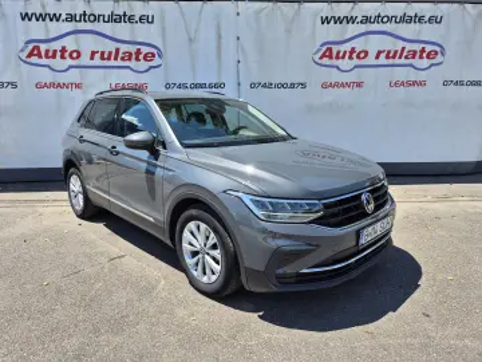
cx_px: 241
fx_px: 320
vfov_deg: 58.9
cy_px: 181
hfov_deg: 73.9
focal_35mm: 23
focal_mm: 5.4
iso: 25
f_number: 1.8
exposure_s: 1/1088
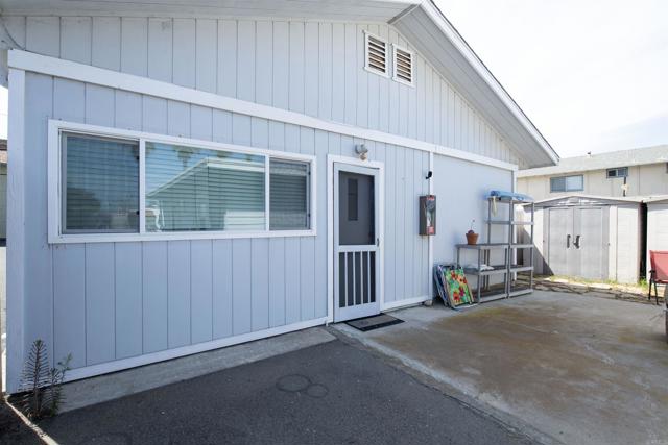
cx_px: 334
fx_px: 315
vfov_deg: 70.5
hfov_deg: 93.3
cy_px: 222
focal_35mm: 17
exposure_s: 1/250
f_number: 9
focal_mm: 17
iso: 320
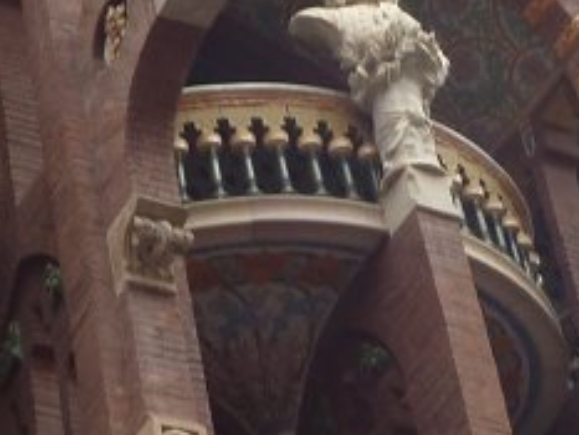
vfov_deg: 8.4
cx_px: 378
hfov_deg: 11.2
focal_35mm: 176
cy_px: 378
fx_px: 2945
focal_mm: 6.5
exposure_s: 1/30
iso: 80
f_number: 3.6
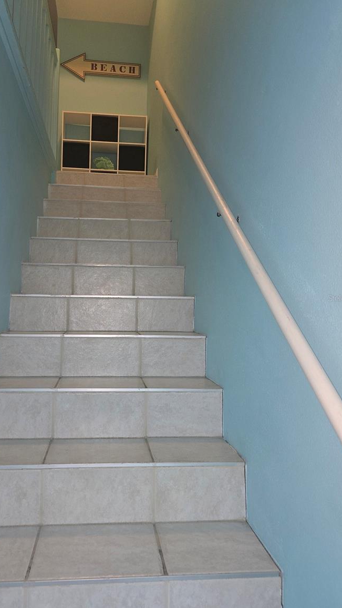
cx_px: 129
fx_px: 419
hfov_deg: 44.0
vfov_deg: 71.9
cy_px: 298
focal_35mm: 26
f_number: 1.7
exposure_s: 1/30
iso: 100
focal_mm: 6.3
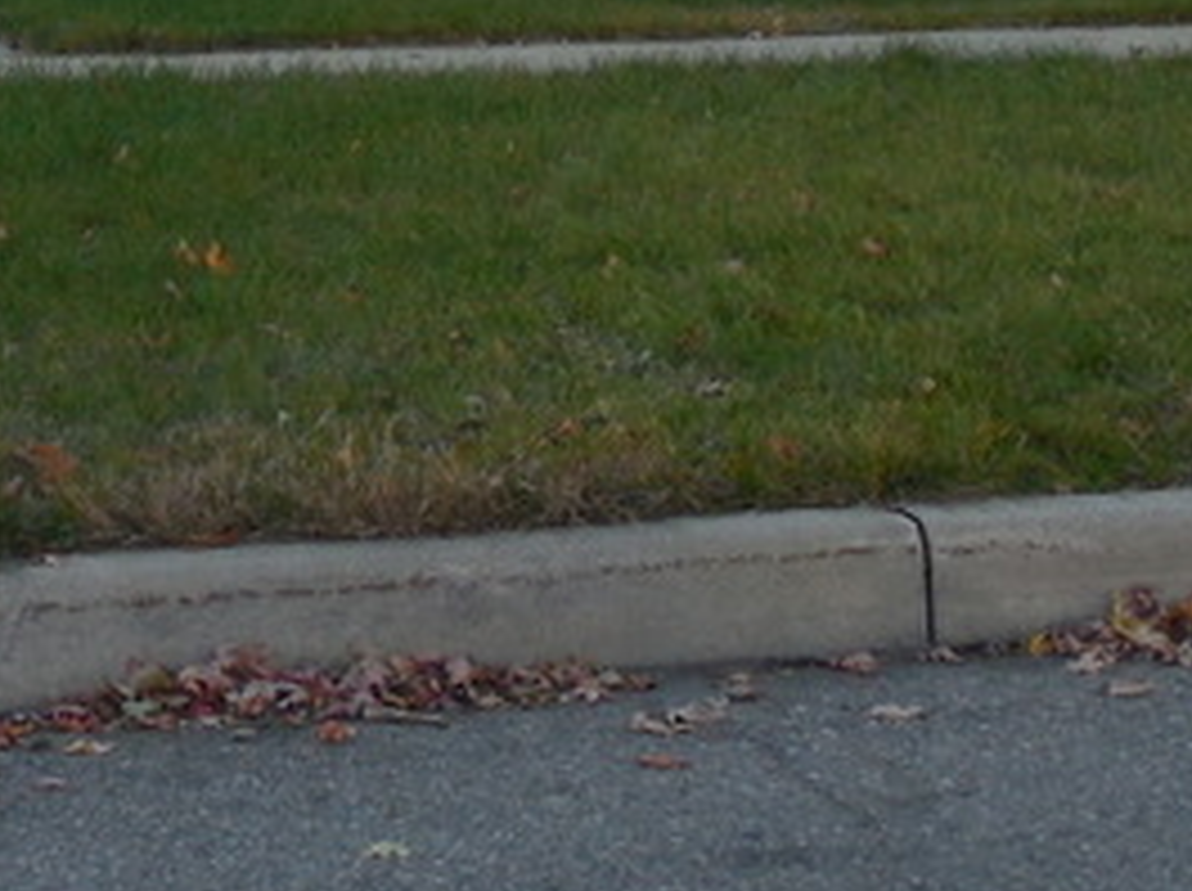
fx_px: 4127
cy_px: -634
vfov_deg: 11.5
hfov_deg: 16.3
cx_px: 238
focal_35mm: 120
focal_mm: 5.6
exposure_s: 1/250
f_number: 3.6
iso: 125
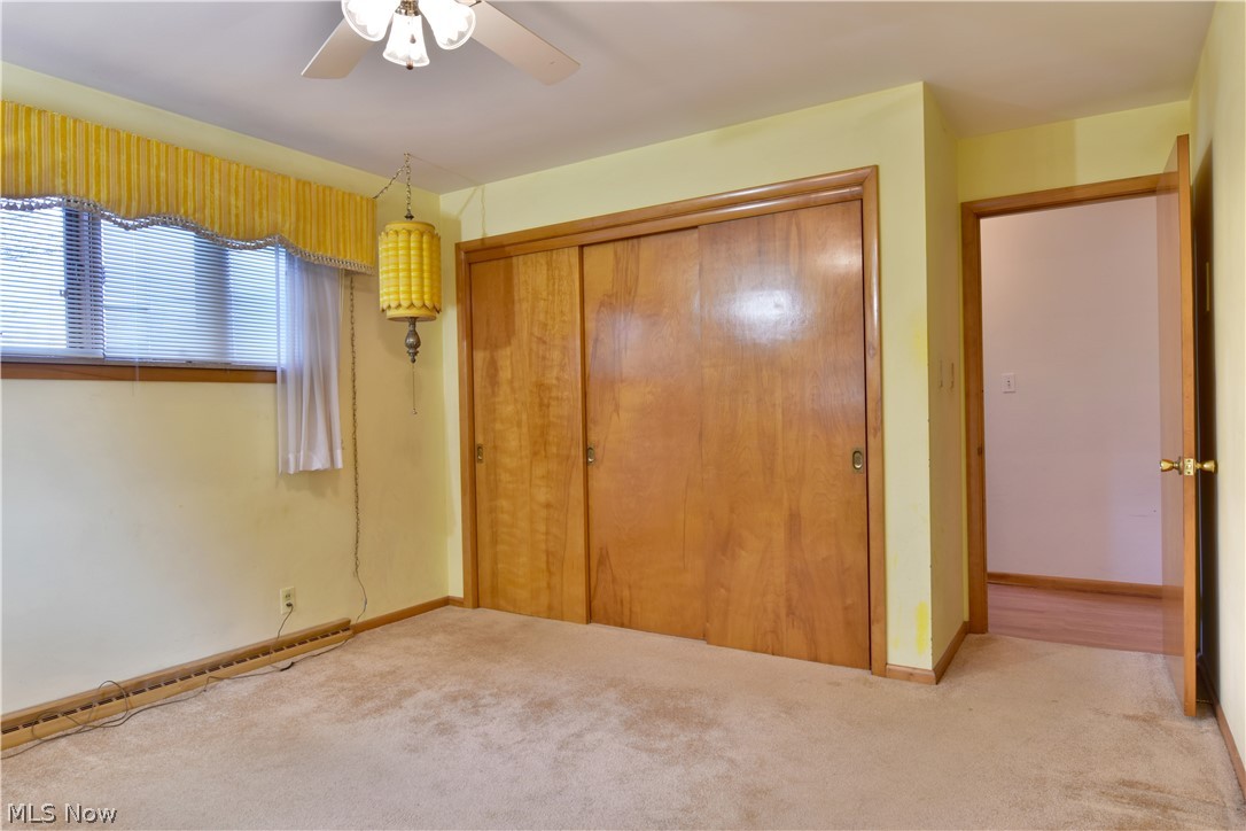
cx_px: 623
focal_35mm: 21
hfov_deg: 81.2
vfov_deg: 59.5
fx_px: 727
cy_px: 416
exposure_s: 1/10
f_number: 5.6
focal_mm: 14
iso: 200
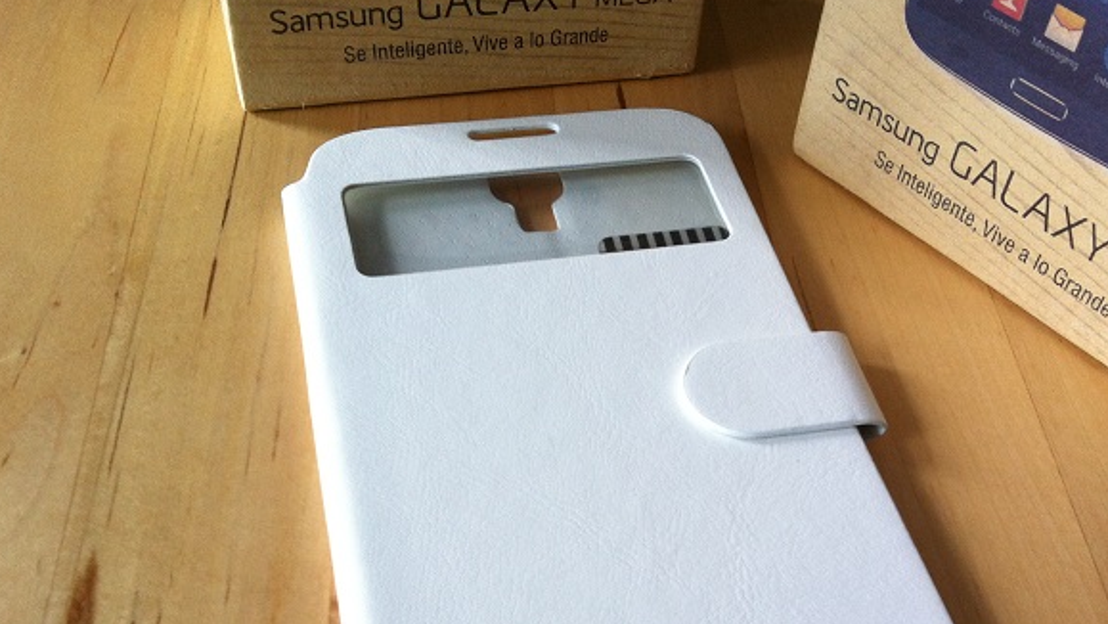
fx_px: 1352
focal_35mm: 46
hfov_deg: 44.5
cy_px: 469
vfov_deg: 25.7
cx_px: 618
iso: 80
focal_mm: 3.85
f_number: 2.8
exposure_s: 1/40
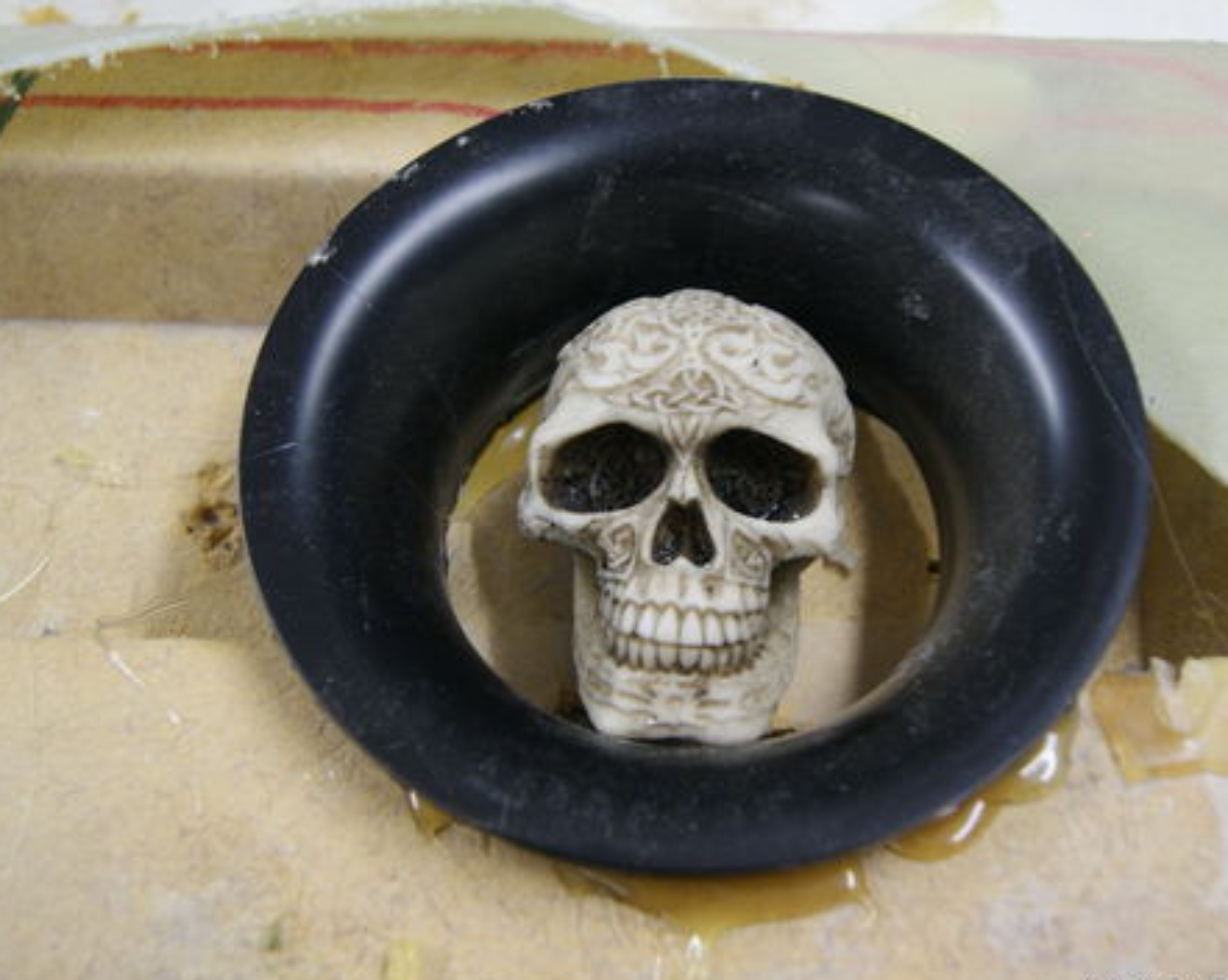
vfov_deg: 33.4
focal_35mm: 45
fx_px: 1634
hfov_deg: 41.1
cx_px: 679
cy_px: 430
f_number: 4
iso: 400
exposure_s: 1/10
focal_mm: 22
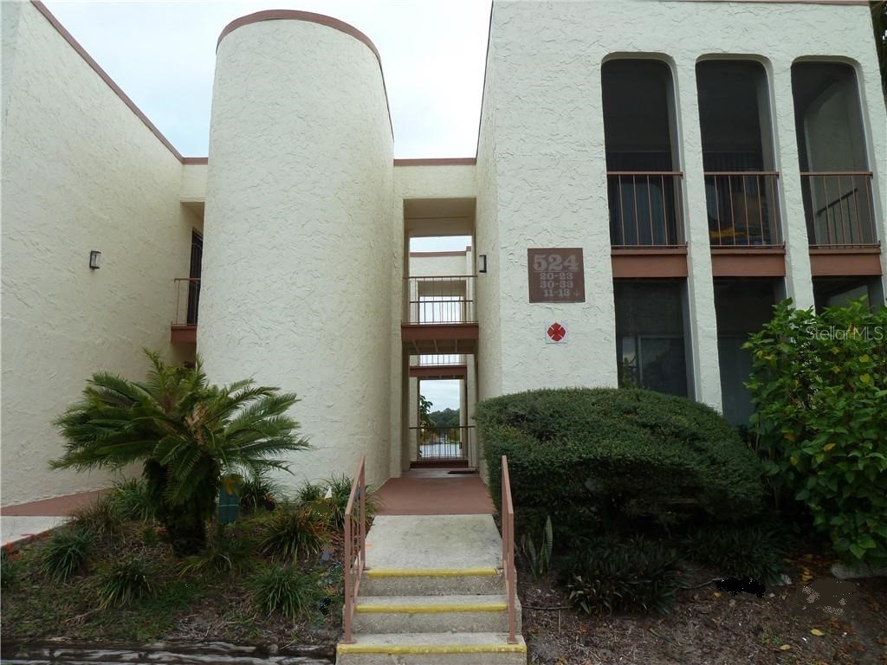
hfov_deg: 69.4
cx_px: 444
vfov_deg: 54.9
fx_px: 641
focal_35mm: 25
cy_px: 332
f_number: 3.3
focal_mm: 4.1
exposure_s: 1/80
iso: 80
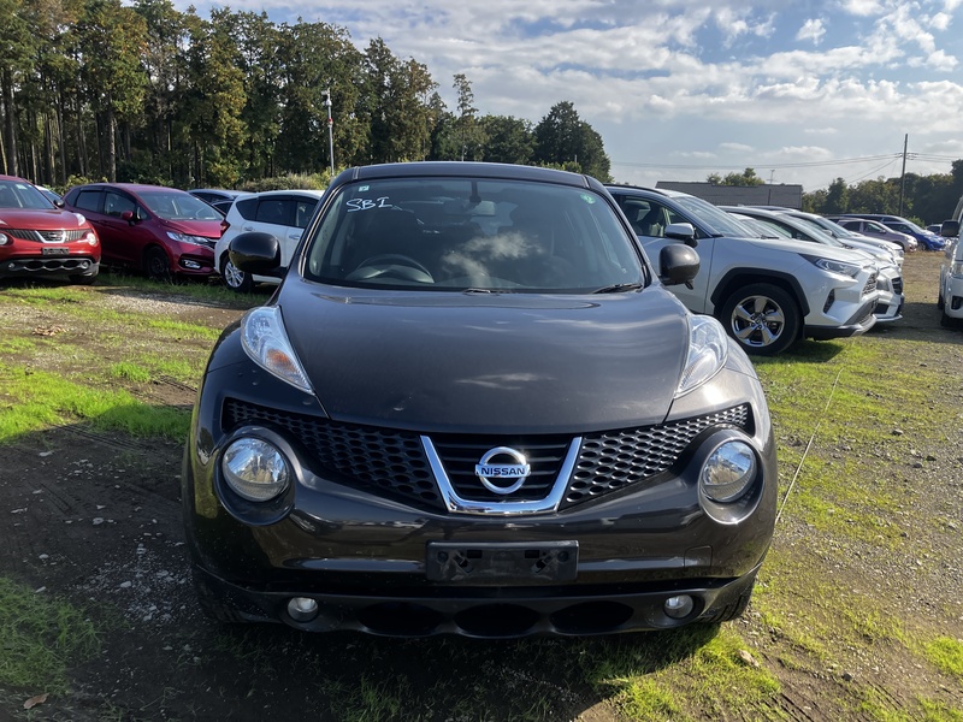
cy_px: 361
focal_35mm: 28
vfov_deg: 49.7
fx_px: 779
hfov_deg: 63.4
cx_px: 482
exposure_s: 1/899
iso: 32
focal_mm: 3.99
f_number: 1.8
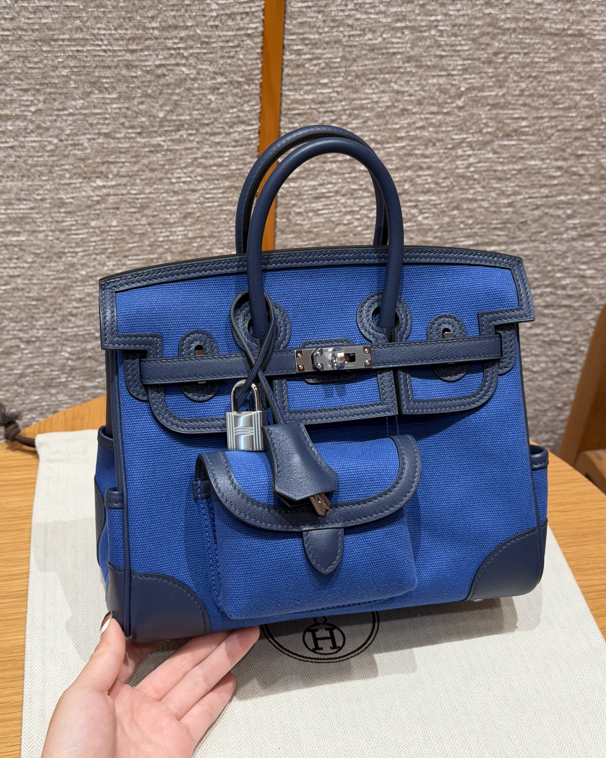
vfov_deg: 36.7
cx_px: 308
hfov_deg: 29.7
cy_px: 389
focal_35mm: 51
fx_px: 1143
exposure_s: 1/50
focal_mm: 6.76
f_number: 1.78
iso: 80
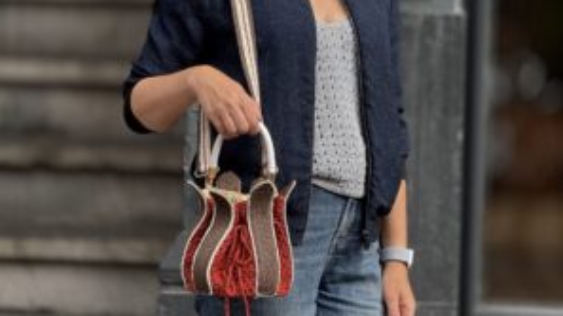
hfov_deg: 12.2
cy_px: 74
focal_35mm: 176
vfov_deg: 6.9
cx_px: 281
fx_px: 2627
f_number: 2.8
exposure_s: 1/289
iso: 50
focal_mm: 15.66
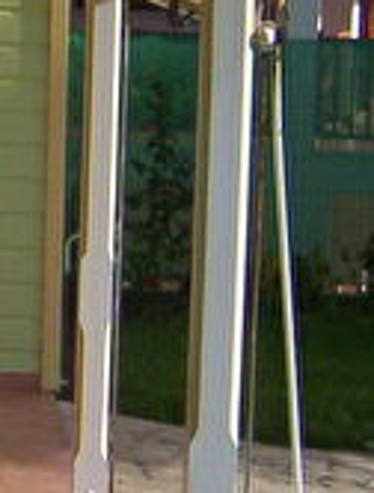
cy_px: 186
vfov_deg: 11.8
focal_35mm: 166
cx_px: -423
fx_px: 2373
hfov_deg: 8.5
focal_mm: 5.54
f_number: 5.24
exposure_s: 1/793
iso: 100
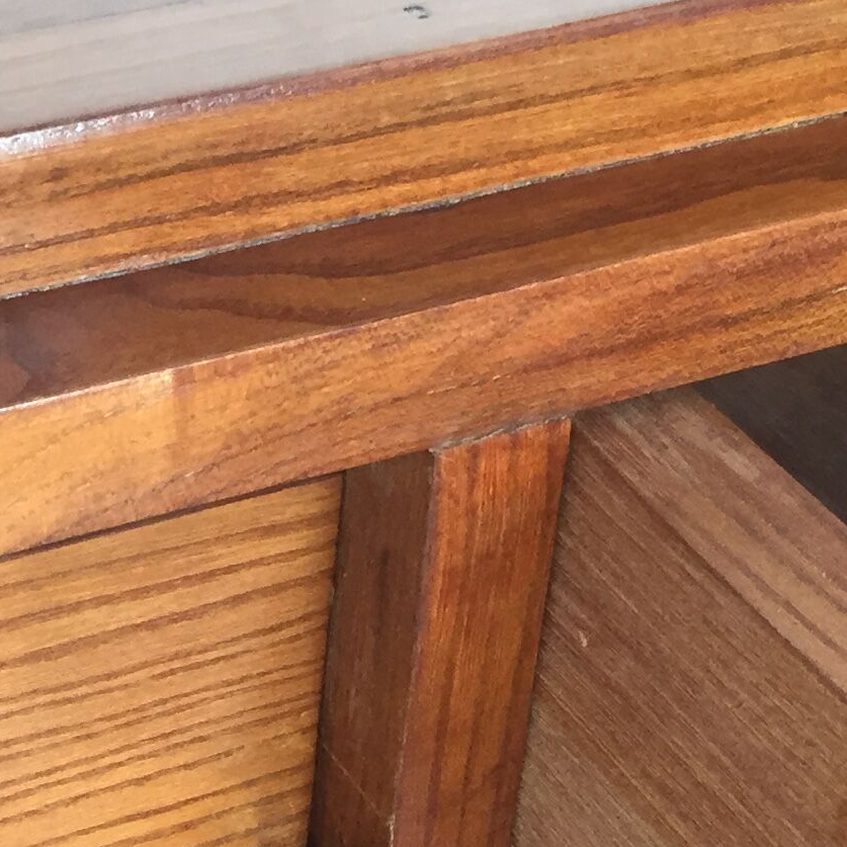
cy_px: 737
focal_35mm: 100
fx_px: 2768
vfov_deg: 17.2
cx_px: 248
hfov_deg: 17.3
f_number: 2.2
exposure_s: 1/33
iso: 64
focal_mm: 4.15
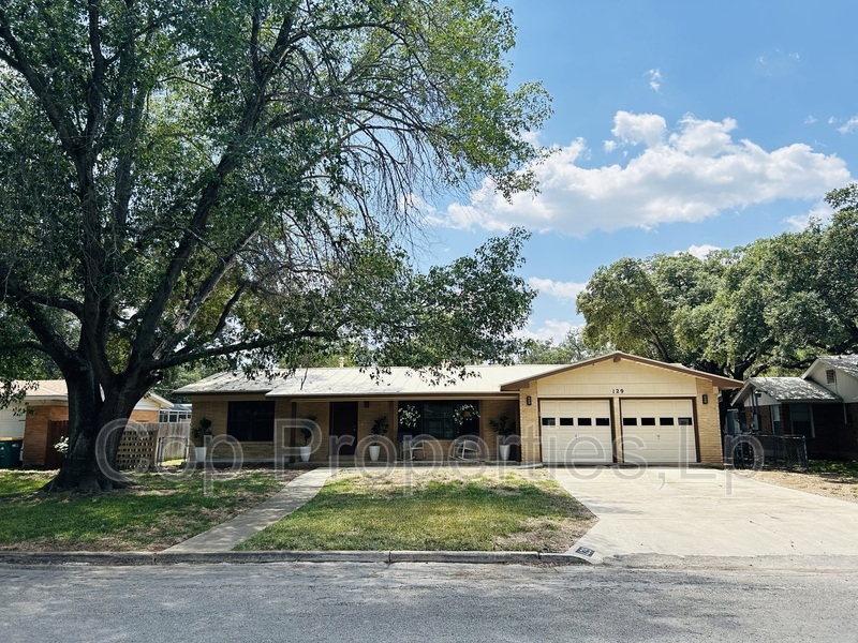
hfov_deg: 67.3
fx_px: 644
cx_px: 429
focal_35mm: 26
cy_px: 322
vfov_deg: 53.1
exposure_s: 1/3077
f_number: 1.5
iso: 50
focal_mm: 5.7
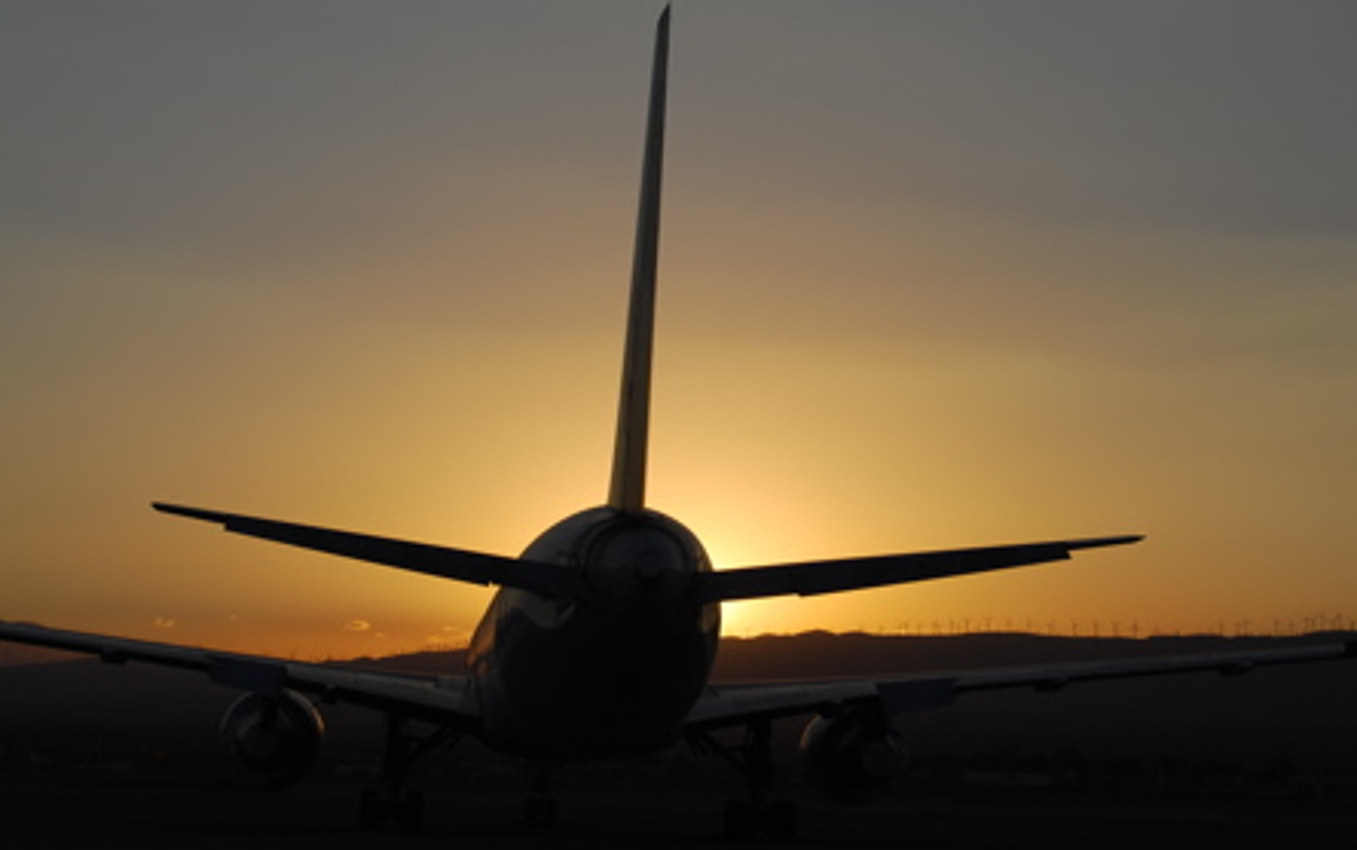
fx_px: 3499
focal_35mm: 95
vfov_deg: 13.8
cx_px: 622
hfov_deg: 21.9
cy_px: 413
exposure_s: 1/400
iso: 100
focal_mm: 55
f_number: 10
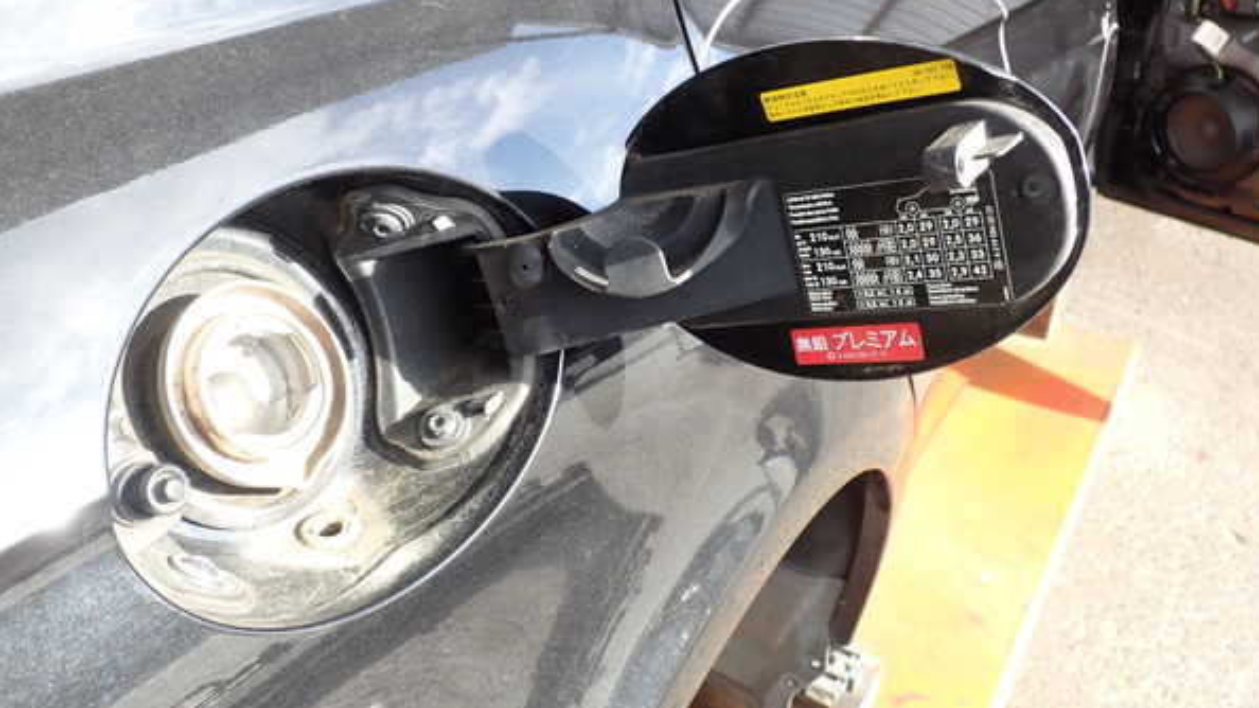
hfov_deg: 59.5
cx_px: 634
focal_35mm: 33
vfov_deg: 35.6
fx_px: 1102
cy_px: 301
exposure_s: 1/125
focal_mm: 5.4
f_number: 3.2
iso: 100
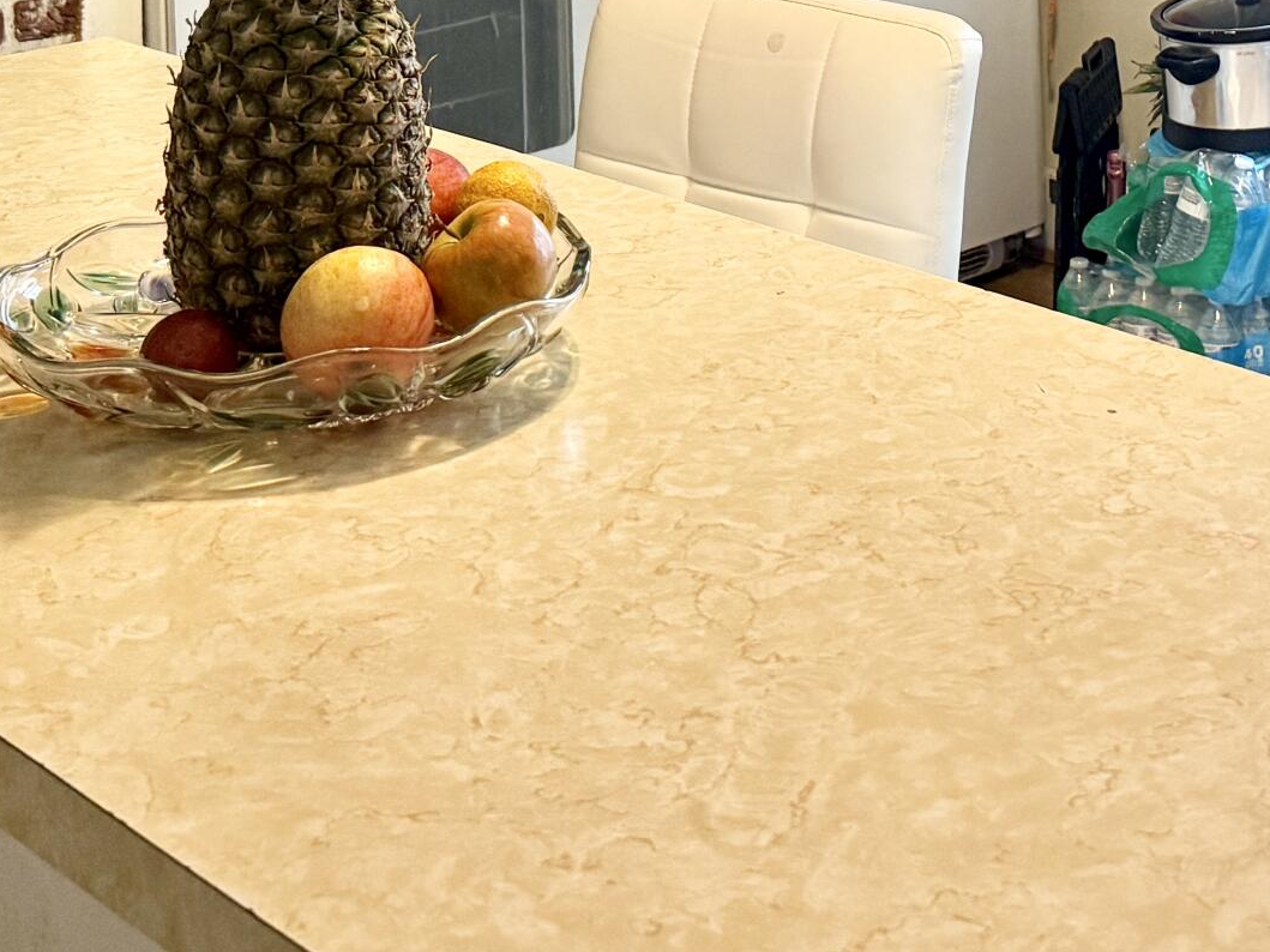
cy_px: -297
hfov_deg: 28.1
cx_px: 987
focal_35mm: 68
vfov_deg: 19.8
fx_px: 2495
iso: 400
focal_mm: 6.76
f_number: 1.78
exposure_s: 1/120
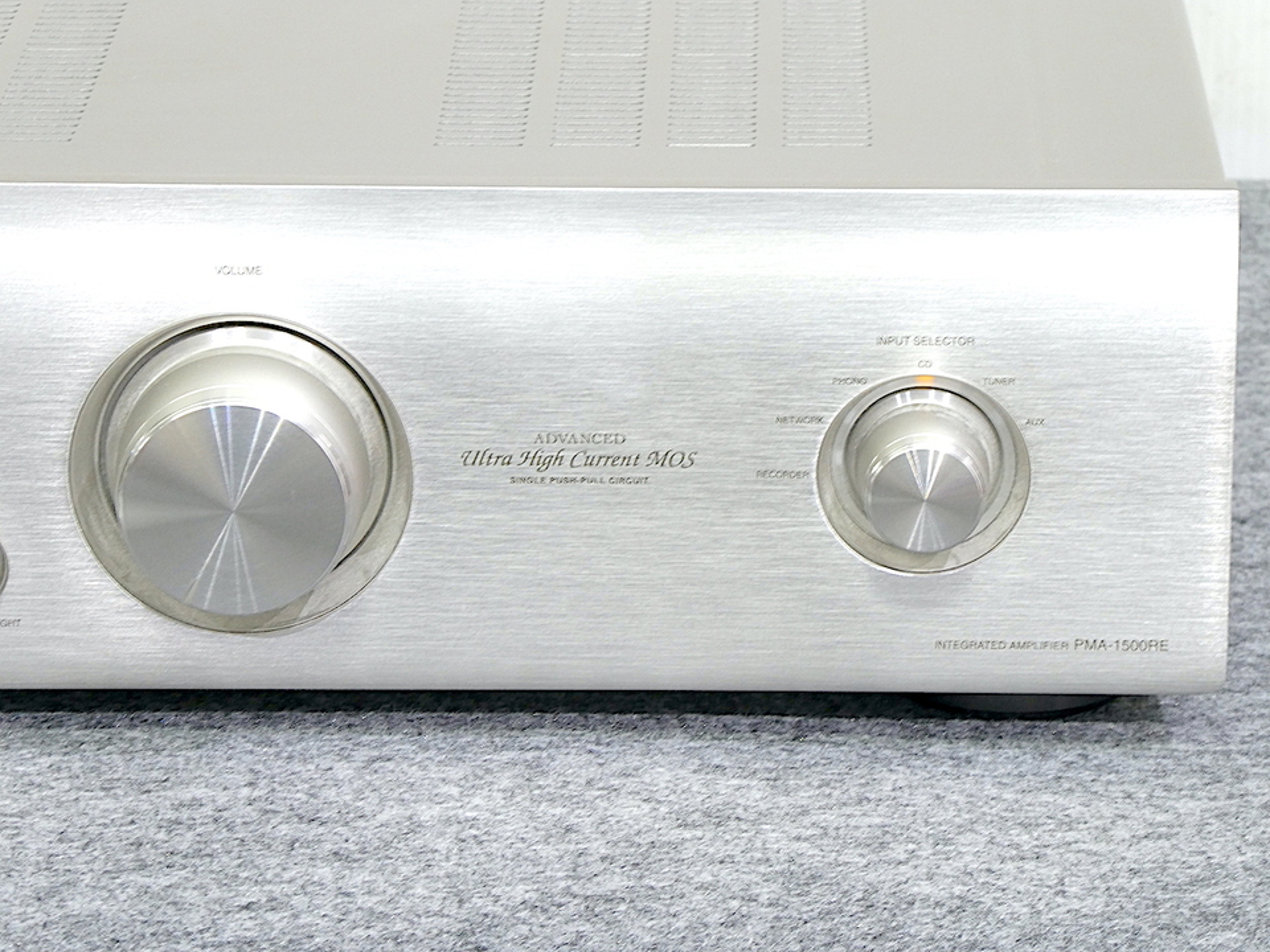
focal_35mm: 160
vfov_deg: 9.3
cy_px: 476
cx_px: 635
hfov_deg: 12.3
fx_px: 5870
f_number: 5.5
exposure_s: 1/5
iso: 200
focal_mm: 28.7
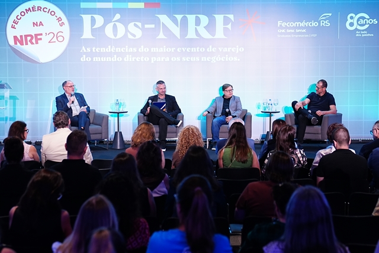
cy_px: 126
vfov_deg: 17.3
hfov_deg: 25.7
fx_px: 832
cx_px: 190
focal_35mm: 79
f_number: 2.8
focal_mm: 53
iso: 1600
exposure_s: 1/125
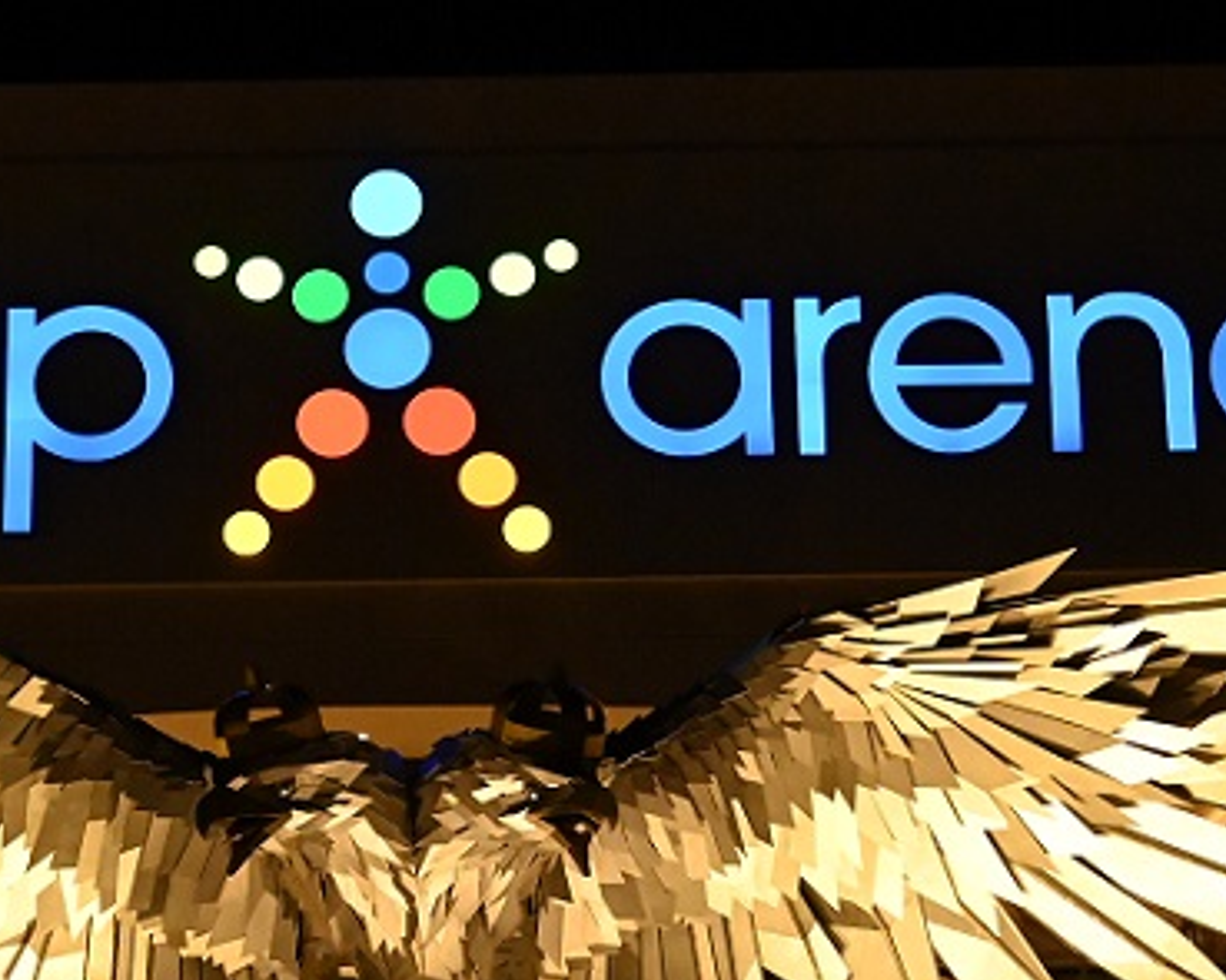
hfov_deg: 26.3
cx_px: 430
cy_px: 1148
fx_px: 2612
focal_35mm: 72
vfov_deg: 20.1
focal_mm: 26
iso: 8000
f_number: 5.6
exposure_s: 1/200
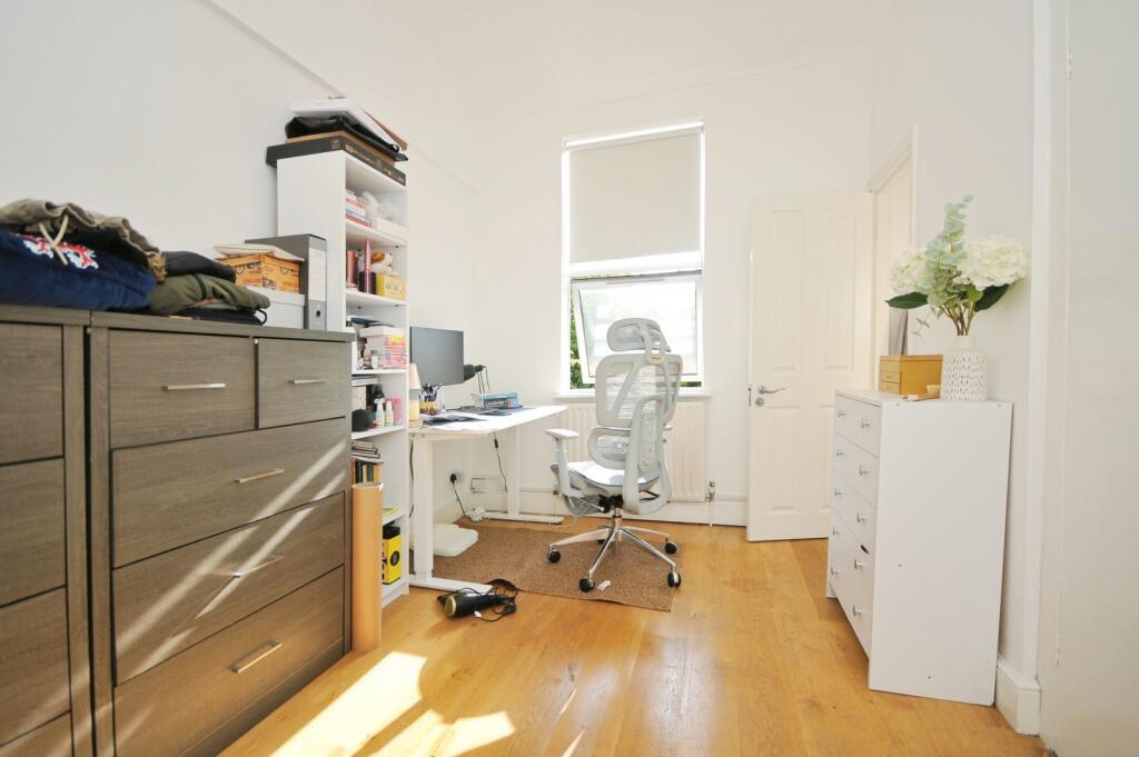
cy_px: 378
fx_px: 474
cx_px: 570
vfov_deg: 77.2
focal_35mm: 15
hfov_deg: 100.4
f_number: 5.6
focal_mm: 10
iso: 200
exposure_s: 1/125
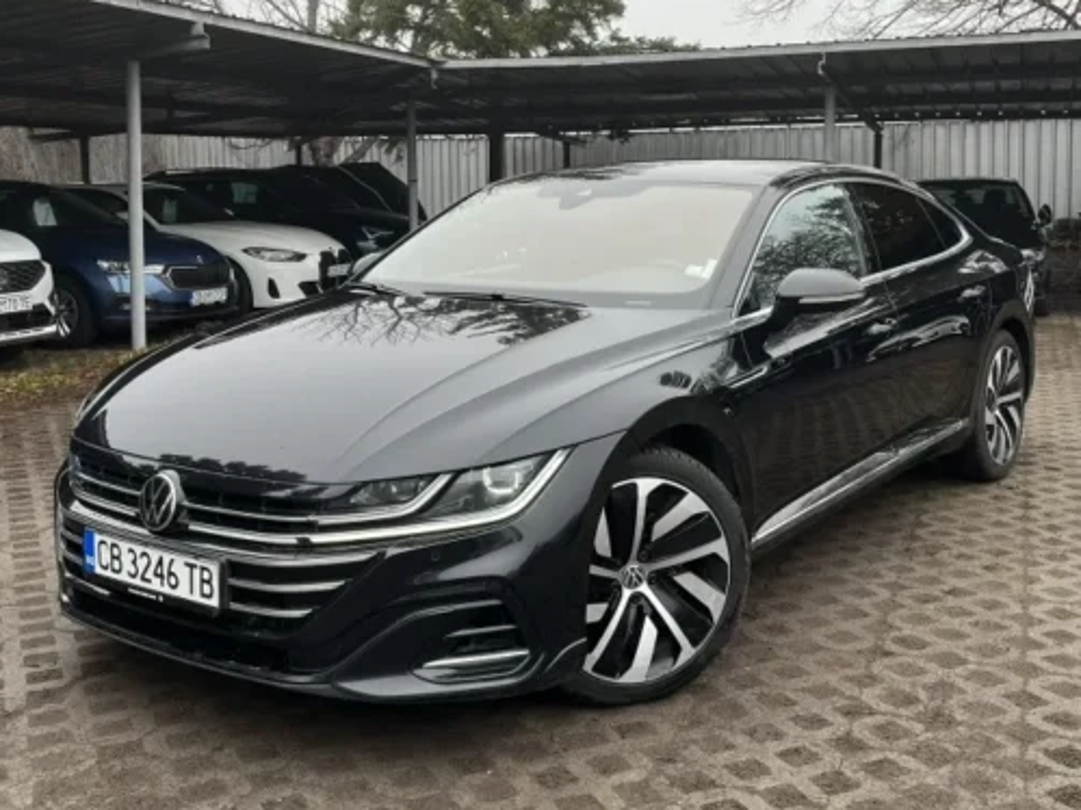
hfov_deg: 46.8
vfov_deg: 35.8
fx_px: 1249
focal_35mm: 40
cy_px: 325
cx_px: 578
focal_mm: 5.1
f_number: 1.6
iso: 50
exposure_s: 1/631
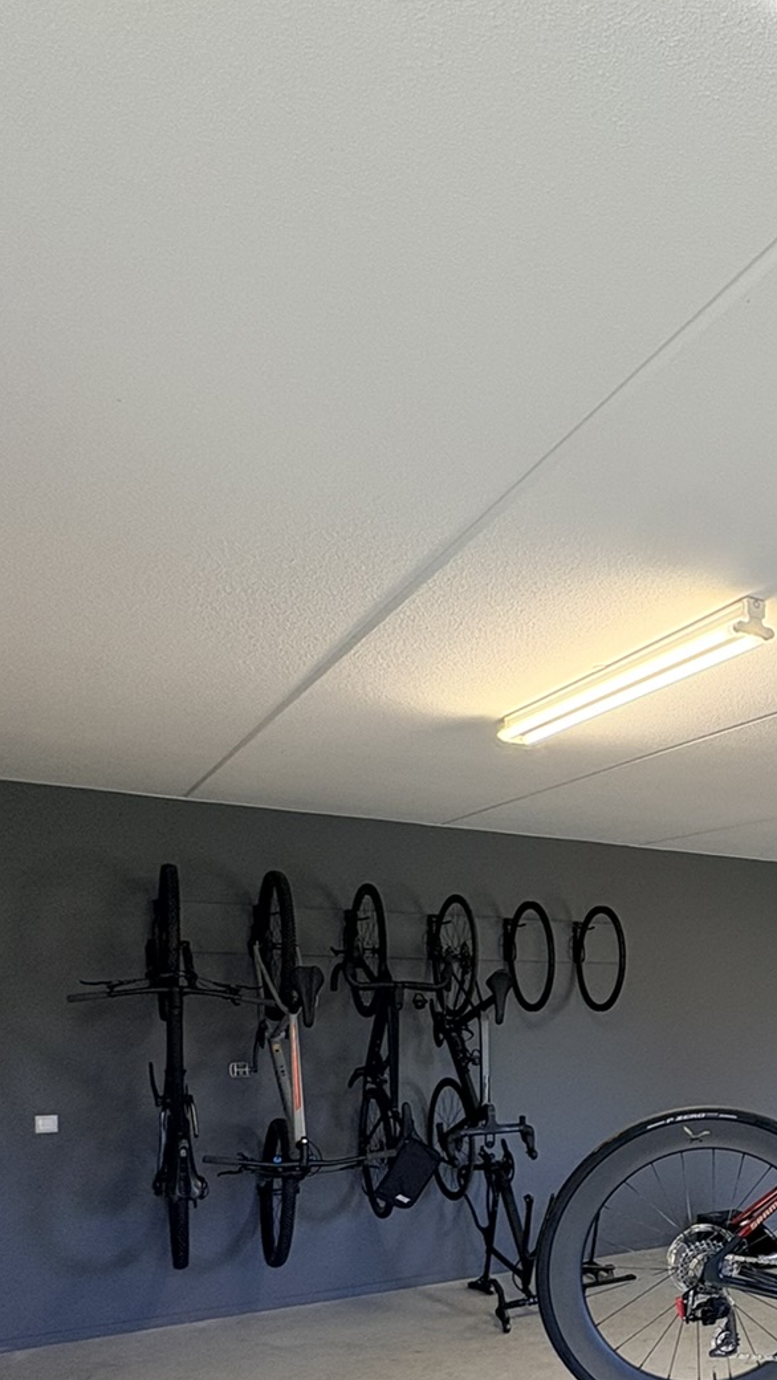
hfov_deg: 32.1
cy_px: 1043
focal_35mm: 30
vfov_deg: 60.6
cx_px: 941
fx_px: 1098
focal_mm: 2.22
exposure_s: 1/100
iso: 160
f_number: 2.2
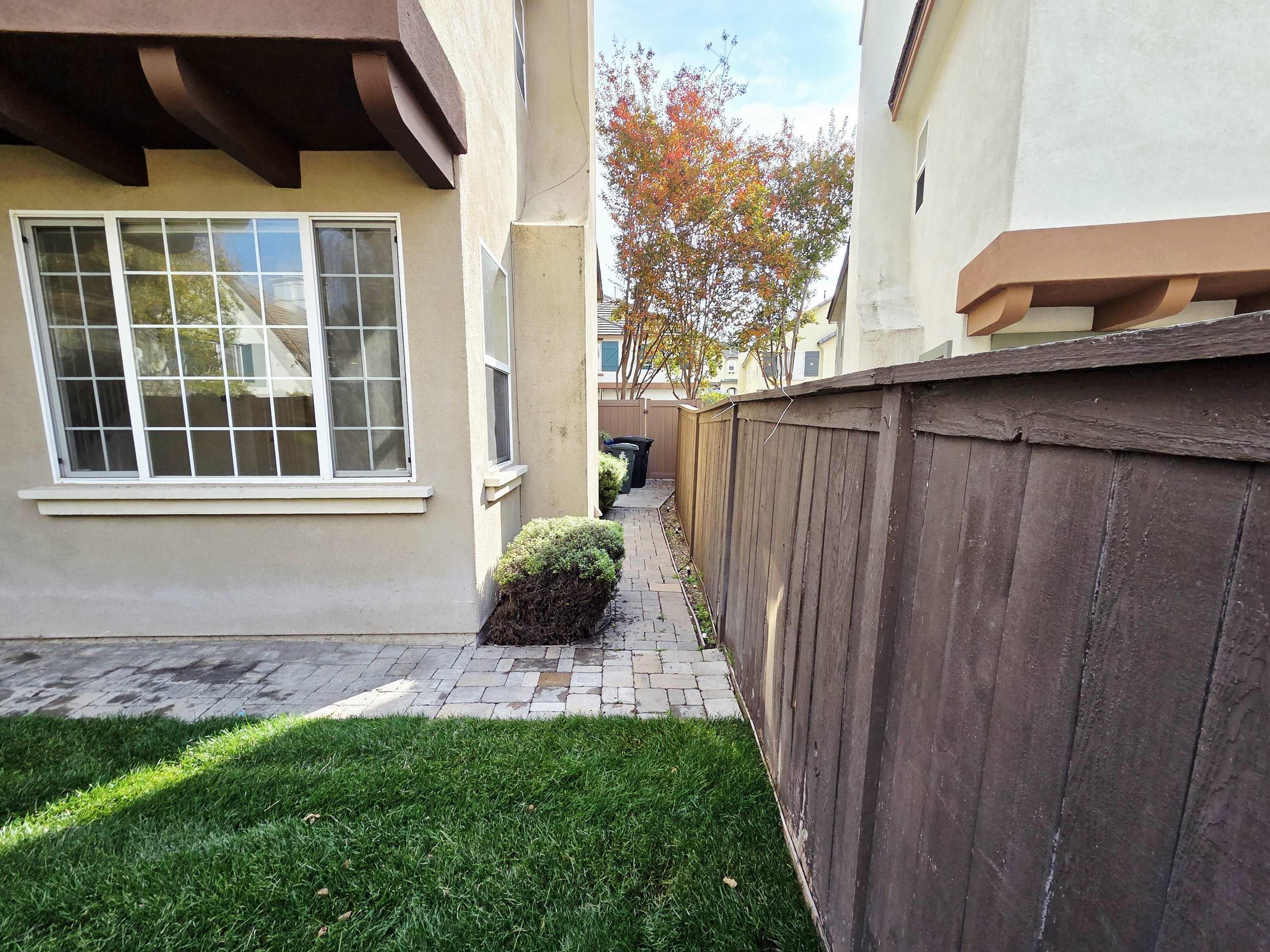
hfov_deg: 102.1
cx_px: 640
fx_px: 514
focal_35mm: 14
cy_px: 501
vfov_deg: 85.6
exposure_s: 1/556
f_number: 2.2
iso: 50
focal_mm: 2.2
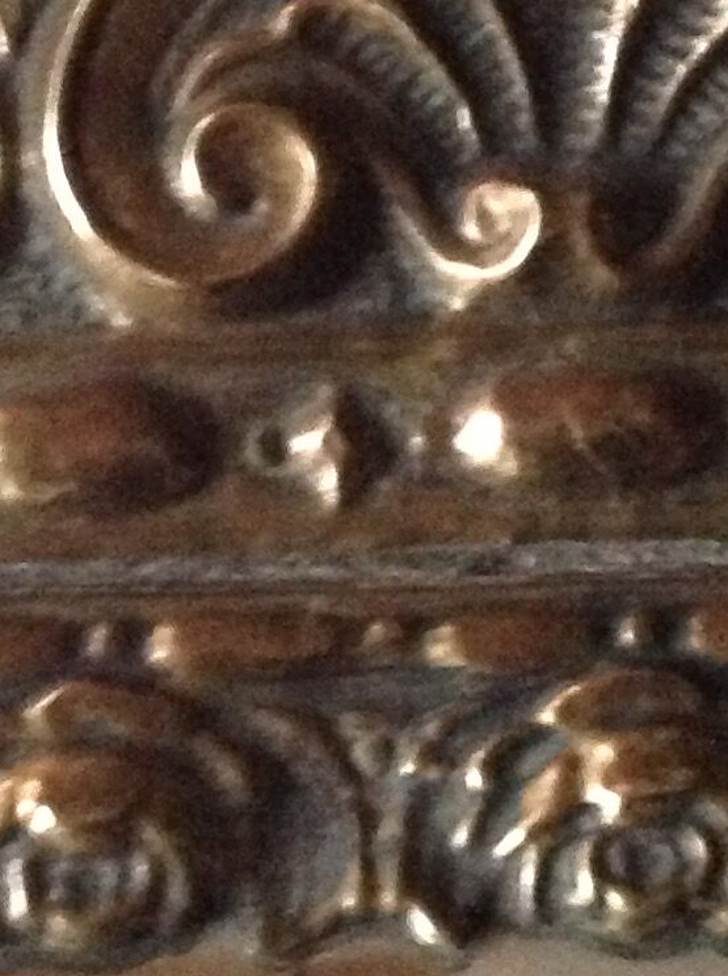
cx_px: 495
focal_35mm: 122
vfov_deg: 16.0
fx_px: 3433
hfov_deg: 12.1
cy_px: 168
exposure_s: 1/15
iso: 800
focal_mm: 4.28
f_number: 2.4
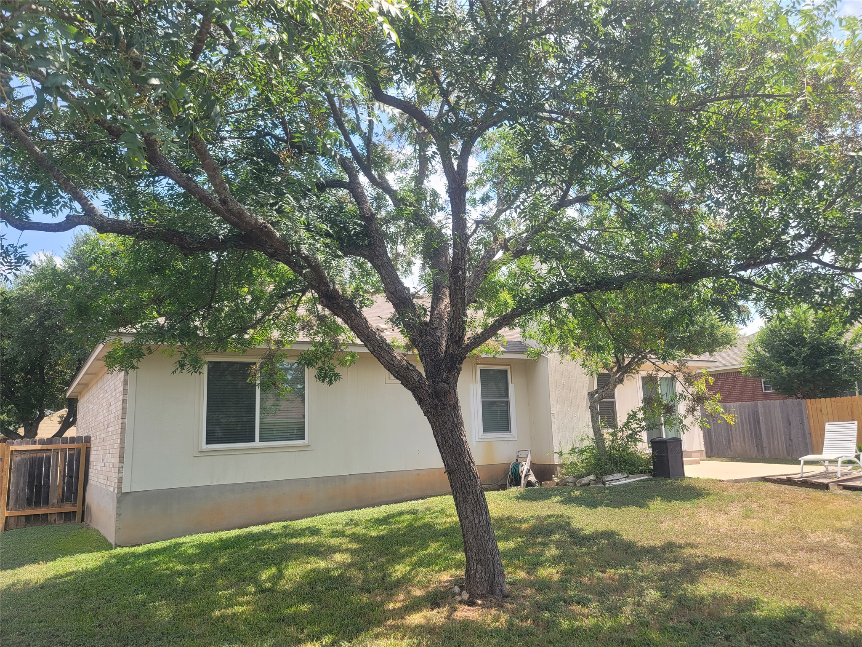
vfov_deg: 54.9
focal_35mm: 25
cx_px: 431
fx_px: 623
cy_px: 324
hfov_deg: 69.4
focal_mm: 7
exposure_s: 1/445
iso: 20
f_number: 1.8
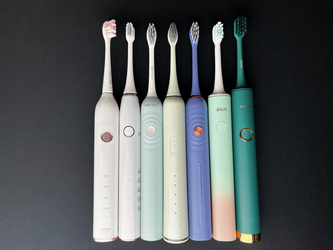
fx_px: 250
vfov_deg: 53.1
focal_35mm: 26
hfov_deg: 67.3
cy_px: 125
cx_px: 166
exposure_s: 1/334
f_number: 1.6
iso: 50
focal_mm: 5.1
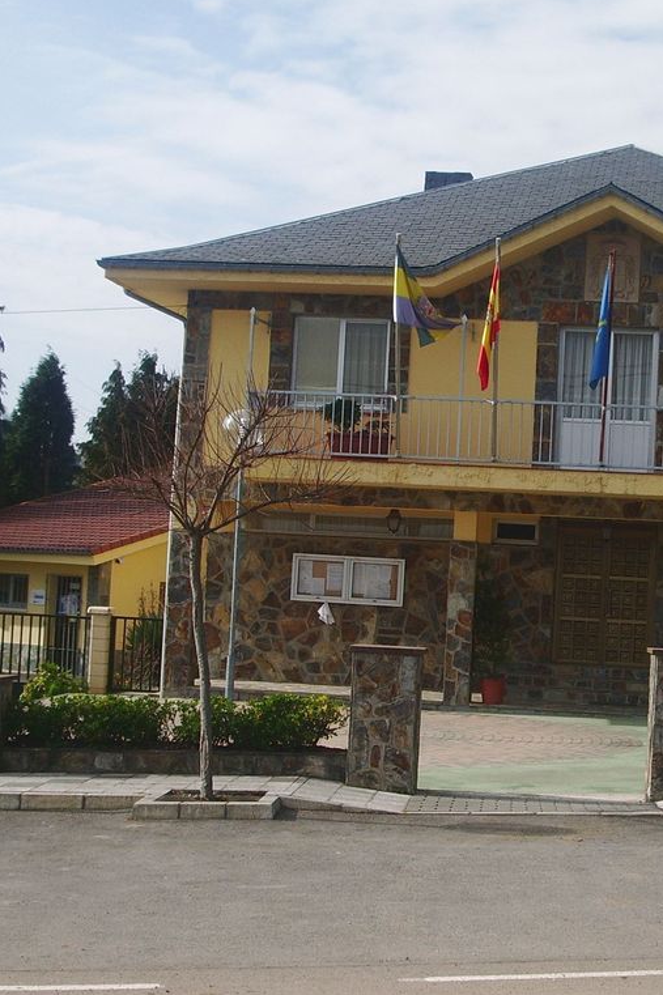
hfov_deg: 19.3
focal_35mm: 70
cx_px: 522
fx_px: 1934
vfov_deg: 28.8
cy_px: 496
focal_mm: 8.2
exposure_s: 1/400
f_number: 5
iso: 50
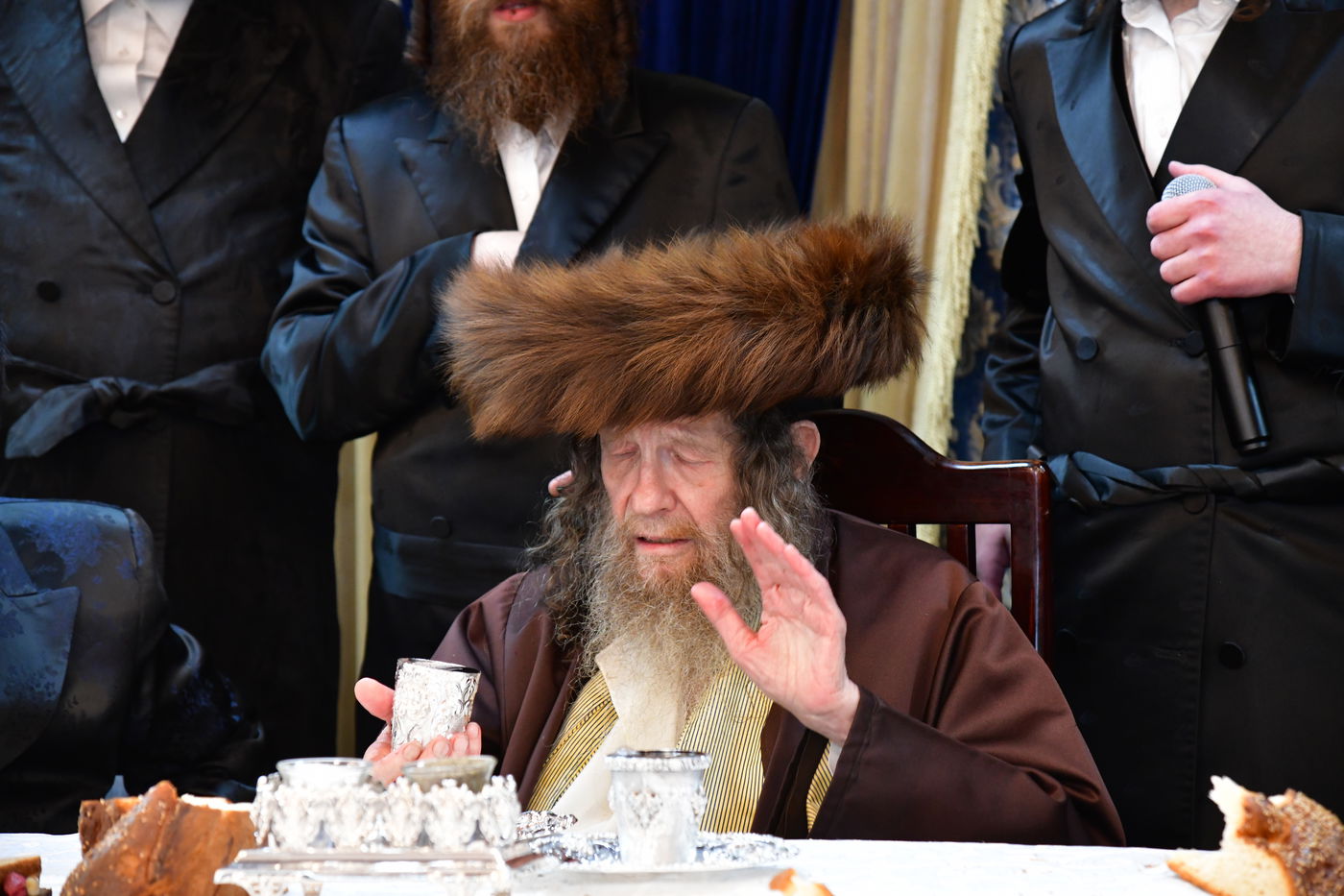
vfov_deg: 14.0
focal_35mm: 98
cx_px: 672
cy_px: 448
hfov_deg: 20.8
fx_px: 3658
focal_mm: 98
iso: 4000
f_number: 5.6
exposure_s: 1/100
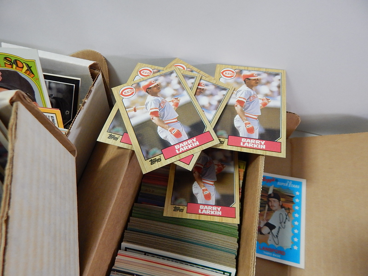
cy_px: 138
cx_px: 184
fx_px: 234
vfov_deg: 61.1
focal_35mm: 22
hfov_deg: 76.4
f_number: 3
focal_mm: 4
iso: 400
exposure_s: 1/50
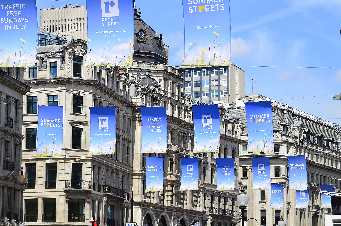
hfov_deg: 16.1
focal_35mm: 128
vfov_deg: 10.7
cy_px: 113
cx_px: 170
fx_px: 1205
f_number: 11
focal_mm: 85
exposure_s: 1/125
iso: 100
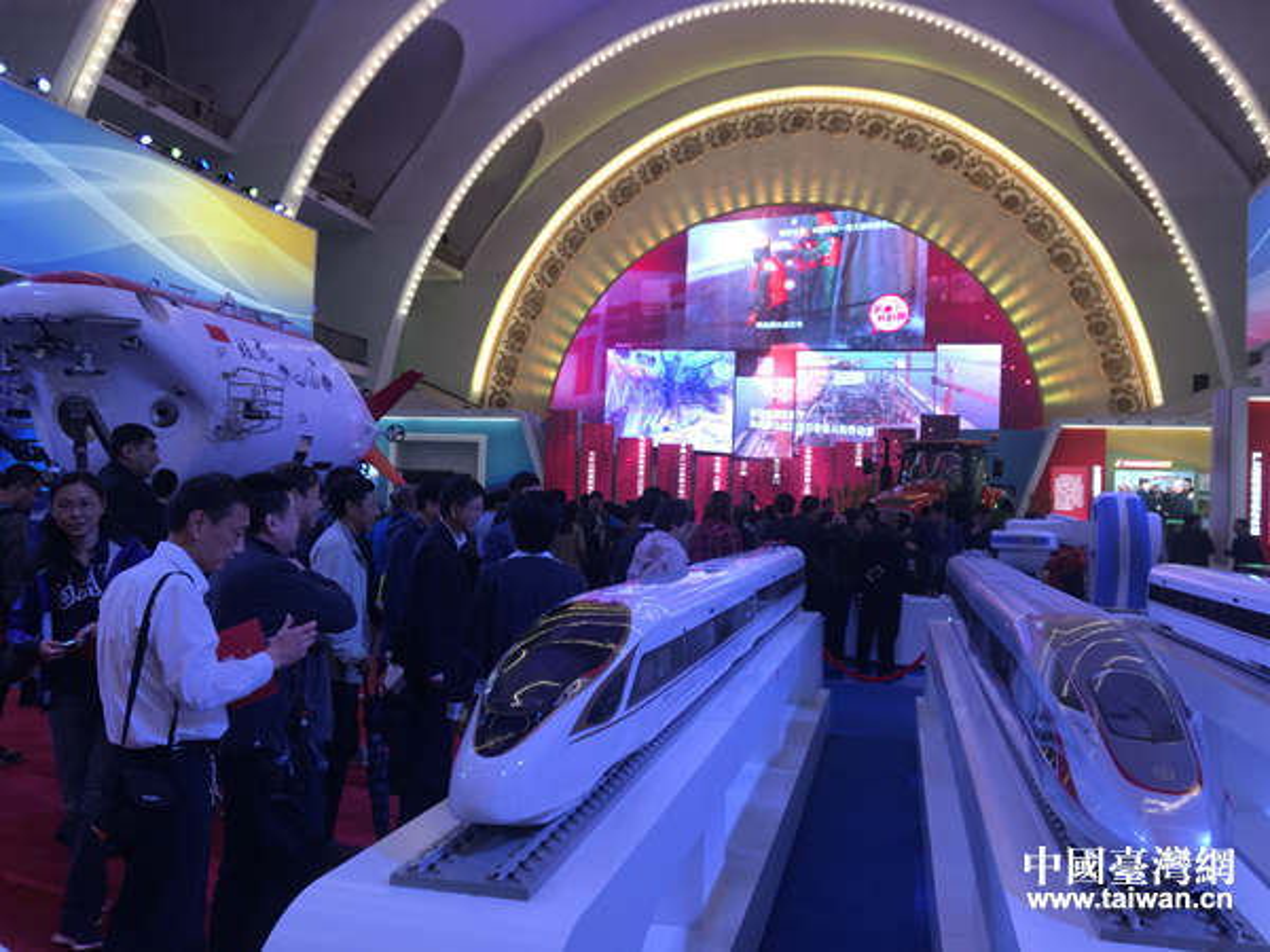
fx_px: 1064
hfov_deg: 61.7
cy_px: 476
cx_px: 635
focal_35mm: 29
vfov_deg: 48.2
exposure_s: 1/50
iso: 32
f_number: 2.2
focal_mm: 4.15
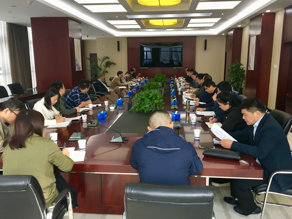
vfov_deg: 48.2
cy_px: 110
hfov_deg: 61.7
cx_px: 146
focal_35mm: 29
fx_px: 245
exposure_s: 1/33
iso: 32
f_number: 2.2
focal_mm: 4.15
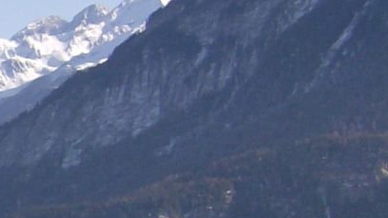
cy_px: 332
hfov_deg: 10.2
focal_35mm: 195
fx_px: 2007
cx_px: -374
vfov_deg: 6.2
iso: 100
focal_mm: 6
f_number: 4.7
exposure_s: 1/833
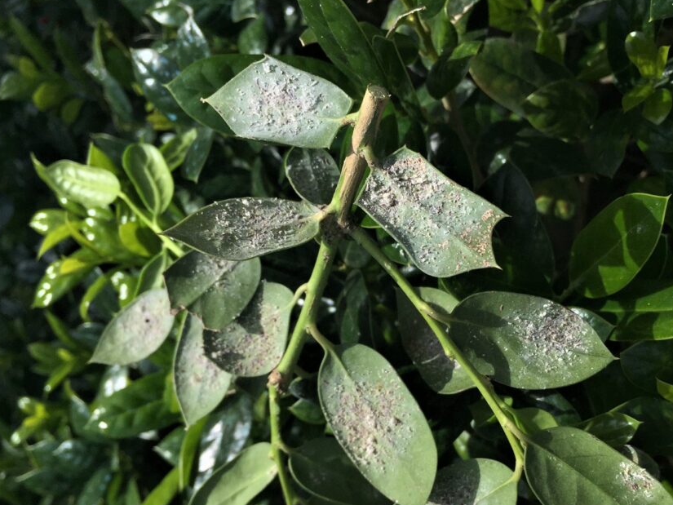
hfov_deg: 51.1
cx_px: 398
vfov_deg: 39.6
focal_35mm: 36
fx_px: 700
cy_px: 295
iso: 32
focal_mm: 4.15
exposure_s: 1/3968
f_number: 2.2
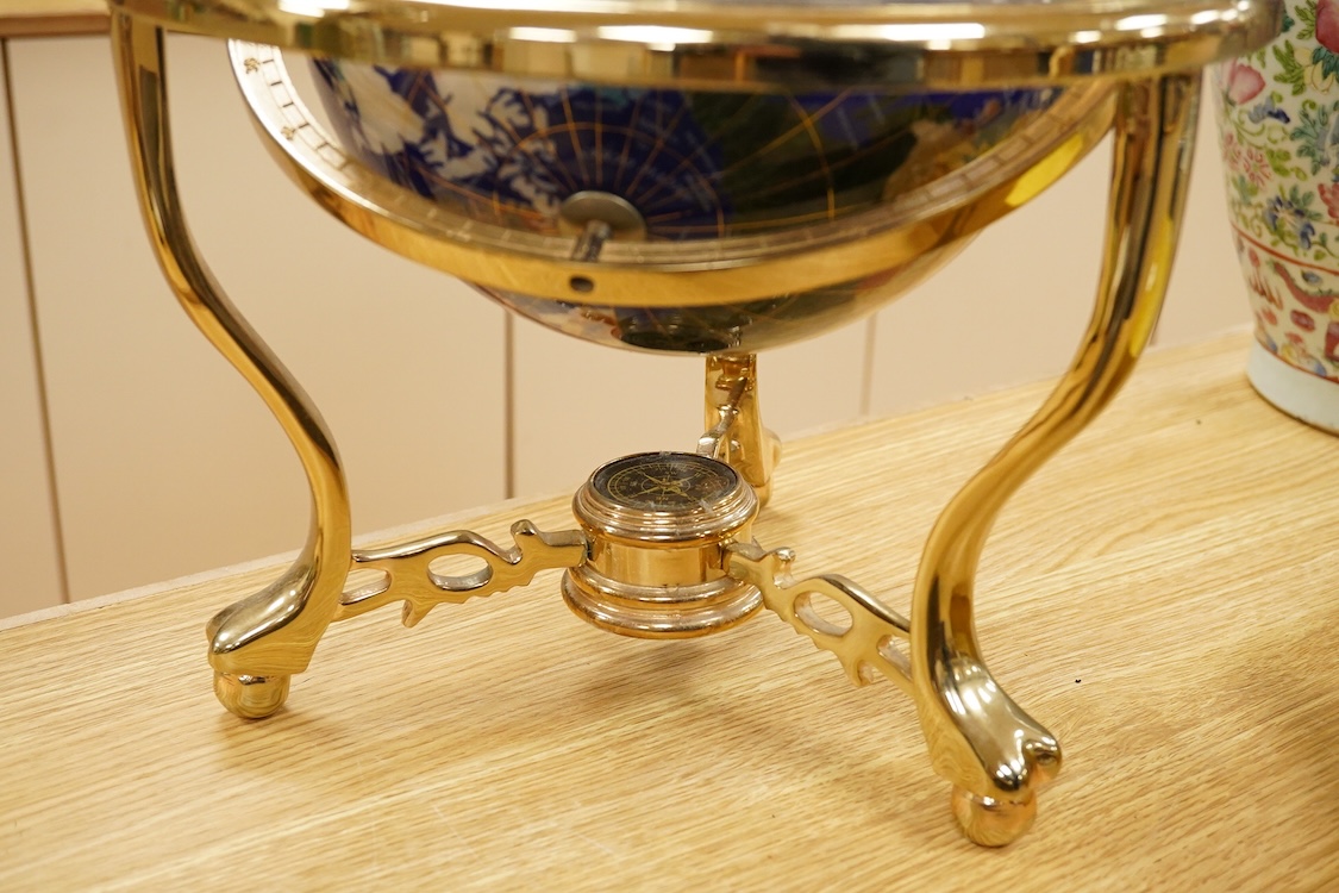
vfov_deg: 29.9
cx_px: 670
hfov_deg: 43.6
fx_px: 1674
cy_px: 446
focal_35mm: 45
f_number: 8
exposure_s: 1/160
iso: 2500
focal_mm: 30
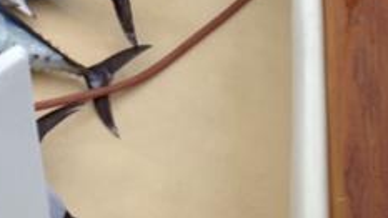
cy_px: -125
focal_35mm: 98
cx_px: 22
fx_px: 1008
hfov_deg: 21.2
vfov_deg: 11.7
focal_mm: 4.28
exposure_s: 1/968
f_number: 2.4
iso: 50
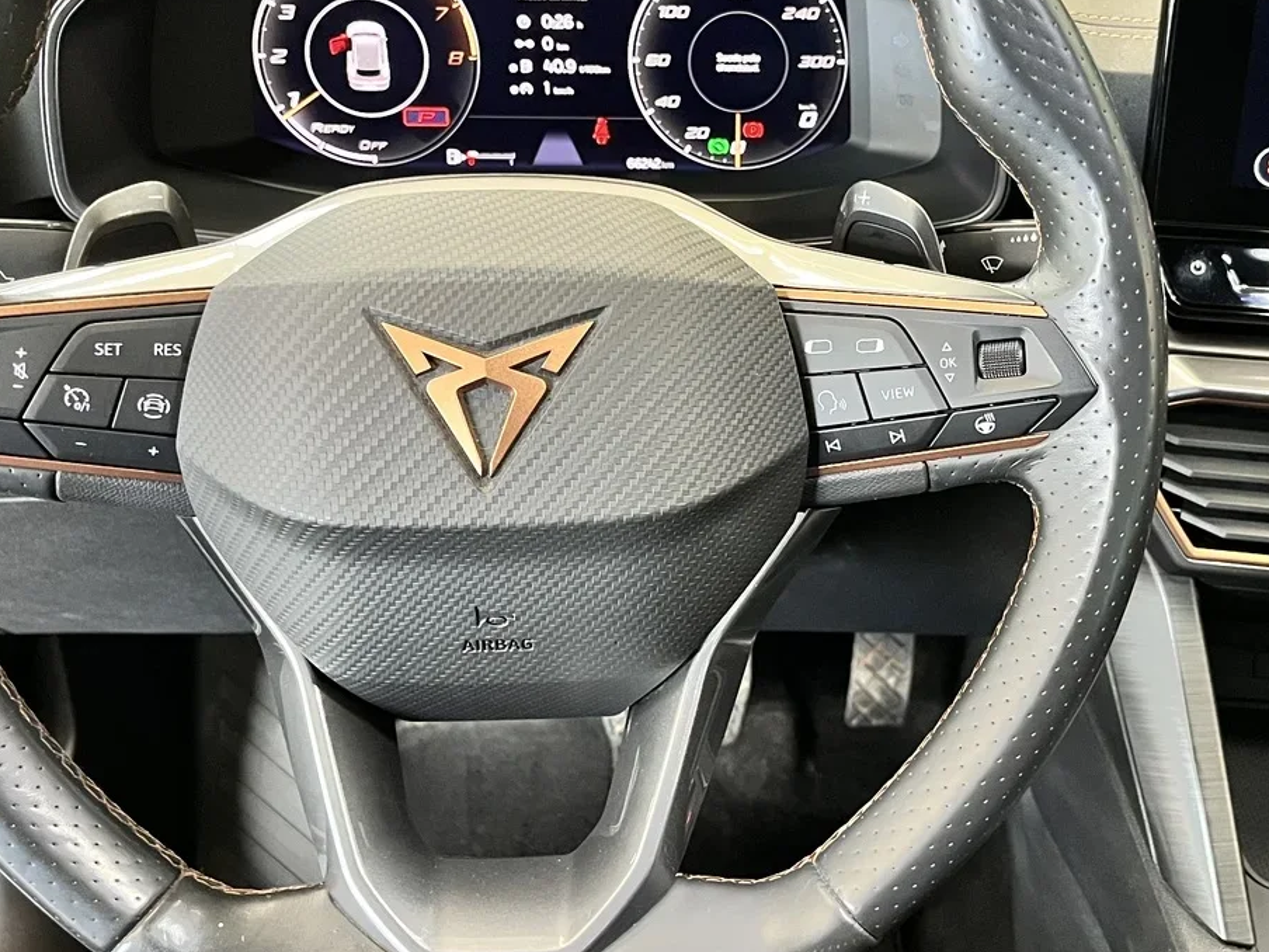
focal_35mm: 46
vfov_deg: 31.5
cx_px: 778
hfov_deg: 41.0
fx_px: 1686
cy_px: 396
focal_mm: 5.1
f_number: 1.6
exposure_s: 1/42
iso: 400
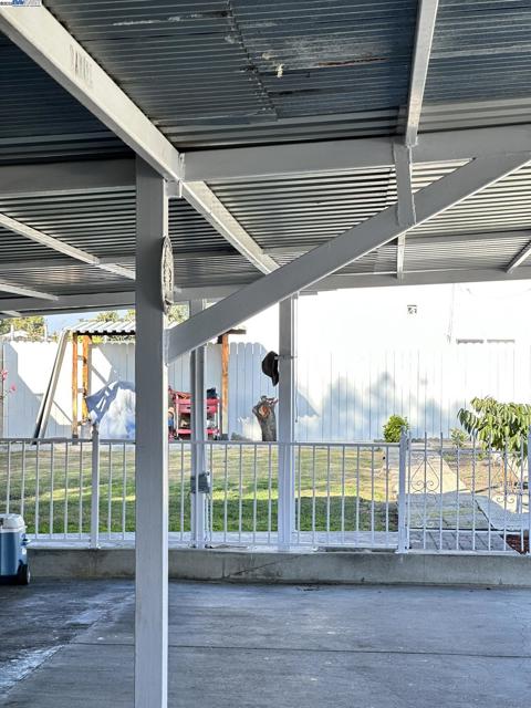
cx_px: 266
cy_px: 354
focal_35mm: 77
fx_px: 1575
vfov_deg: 25.3
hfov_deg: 19.1
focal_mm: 9
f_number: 2.8
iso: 32
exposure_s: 1/99
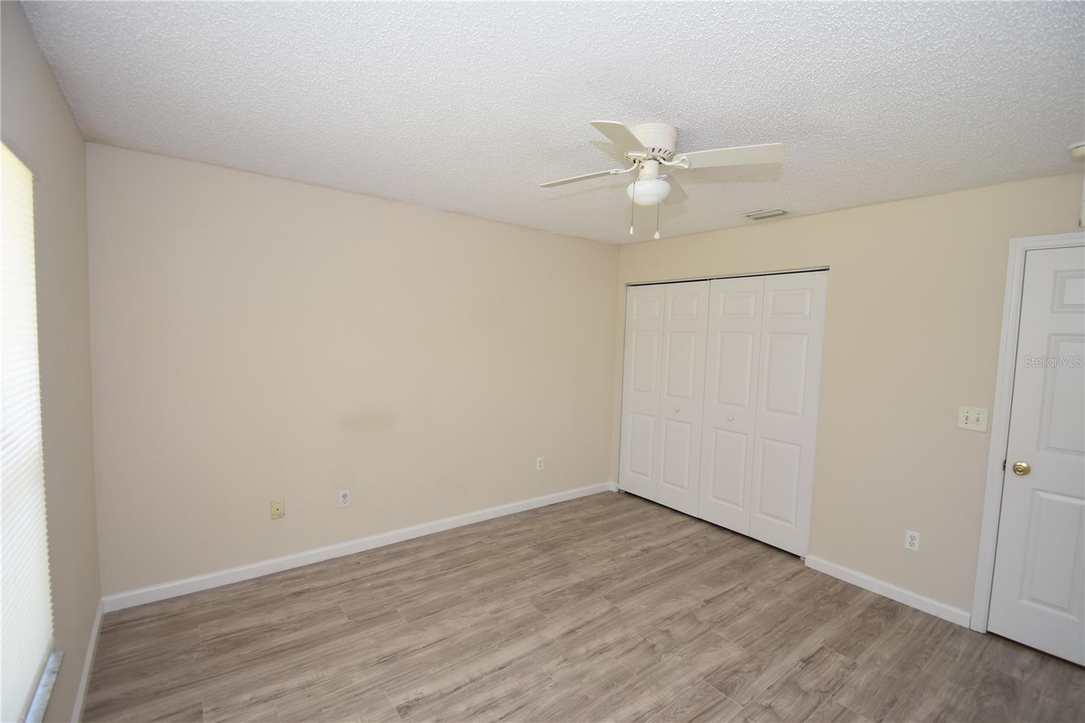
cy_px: 362
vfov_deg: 77.3
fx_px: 452
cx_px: 542
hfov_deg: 100.4
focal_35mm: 15
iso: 200
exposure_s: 1/60
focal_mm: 10
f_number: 4
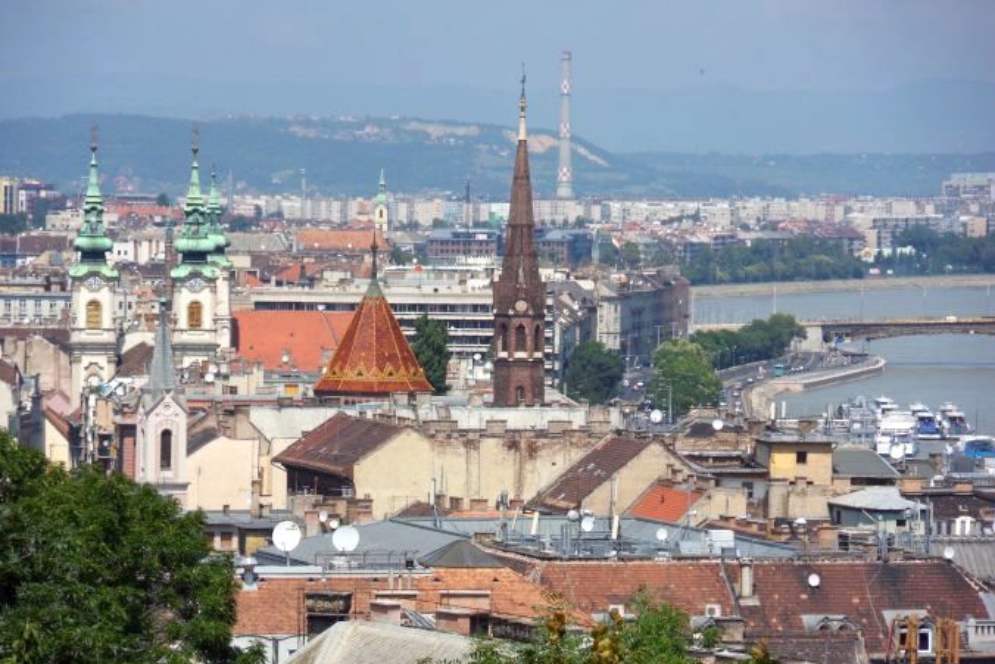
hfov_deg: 8.2
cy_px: 342
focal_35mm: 251
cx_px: 499
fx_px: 6938
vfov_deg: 5.5
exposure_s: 1/750
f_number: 5.8
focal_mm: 42
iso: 80
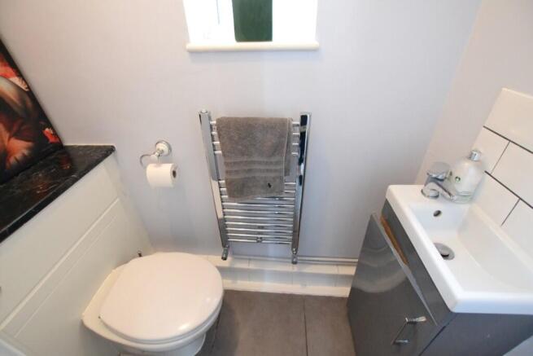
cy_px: 178
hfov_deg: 100.4
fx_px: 222
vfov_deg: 77.4
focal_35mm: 15
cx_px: 266
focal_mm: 10
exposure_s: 1/30
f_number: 3.5
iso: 3200
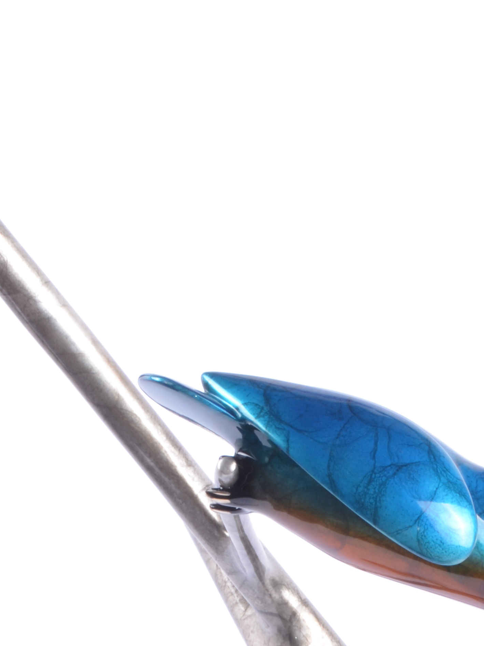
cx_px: 306
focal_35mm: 158
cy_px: 560
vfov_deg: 12.4
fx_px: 2946
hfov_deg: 9.4
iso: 200
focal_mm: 42
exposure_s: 1/60
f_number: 22
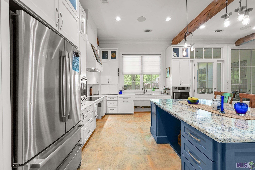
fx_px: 99
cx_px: 128
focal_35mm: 14
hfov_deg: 104.3
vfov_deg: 81.1
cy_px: 85
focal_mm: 14
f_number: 10
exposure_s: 1
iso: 200
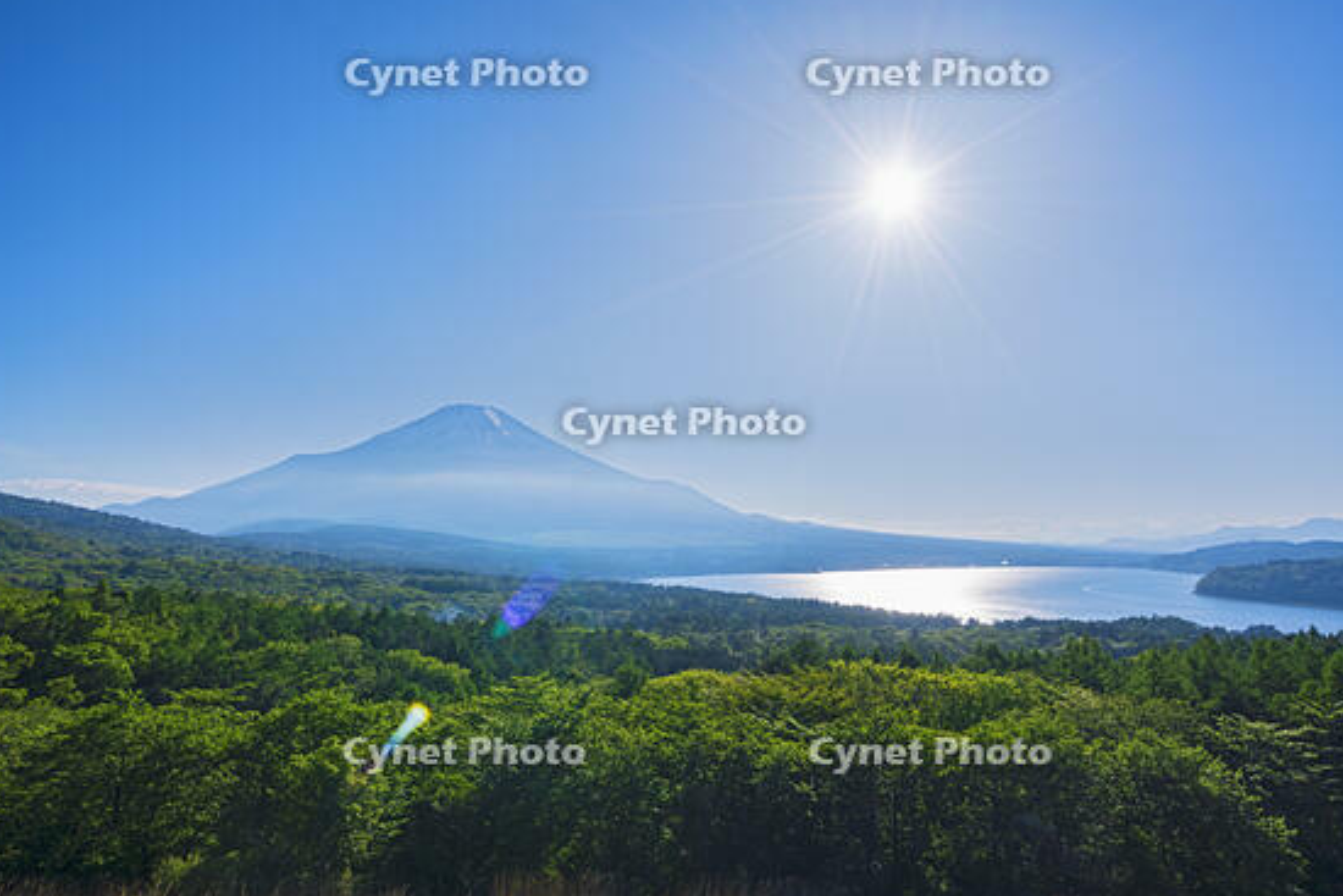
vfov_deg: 53.1
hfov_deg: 73.7
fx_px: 896
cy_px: 415
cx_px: 698
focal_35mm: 24
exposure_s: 1/125
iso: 100
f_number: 13
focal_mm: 22
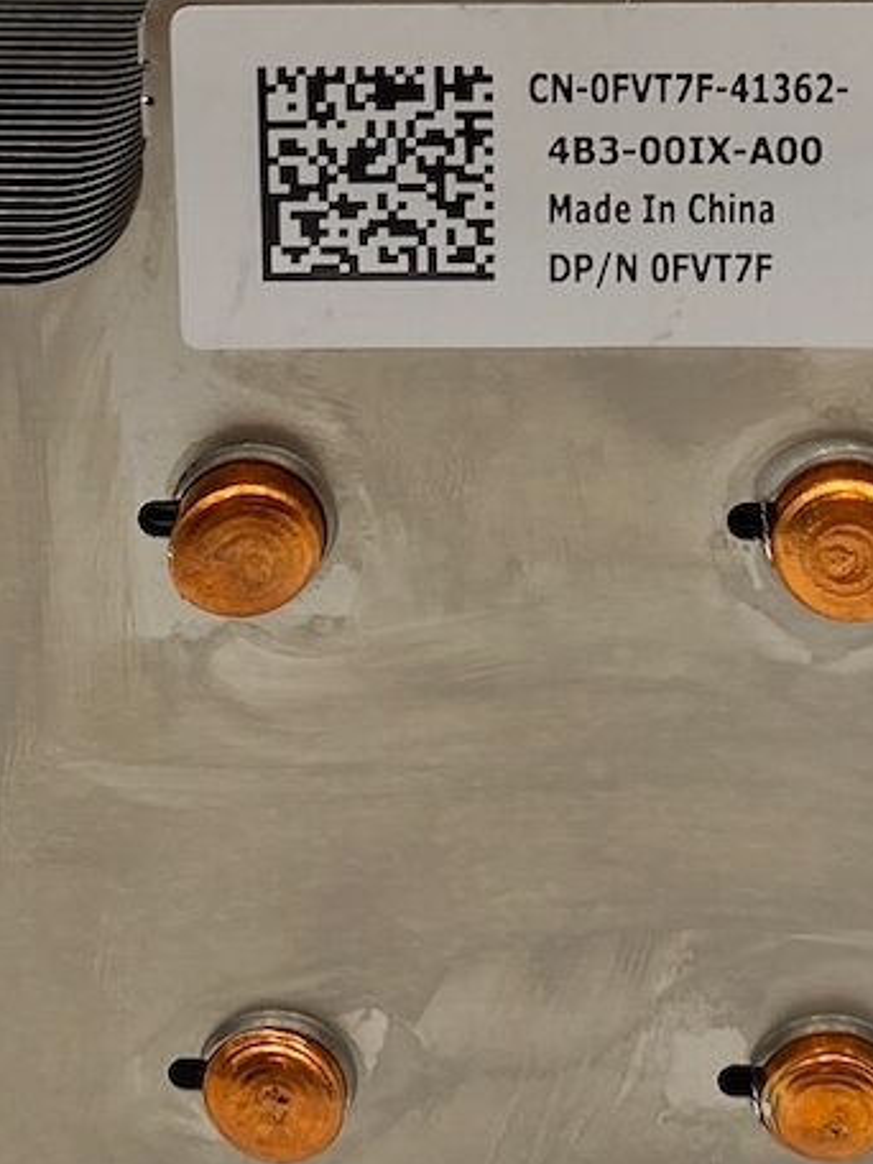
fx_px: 3094
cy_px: -239
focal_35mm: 92
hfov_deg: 16.0
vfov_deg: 20.0
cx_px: 600
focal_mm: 4.25
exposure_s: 1/178
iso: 32
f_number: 1.8
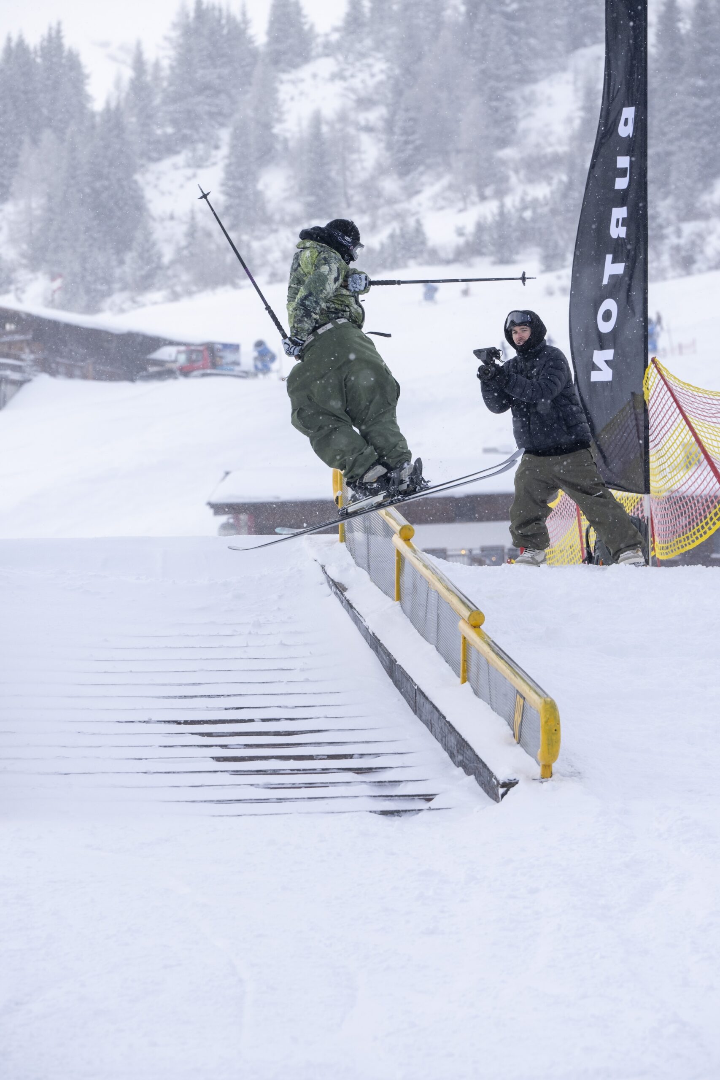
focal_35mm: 182
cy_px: 540
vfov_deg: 11.3
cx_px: 360
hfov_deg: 7.5
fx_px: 5459
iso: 800
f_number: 6.3
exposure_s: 1/1250
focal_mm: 182
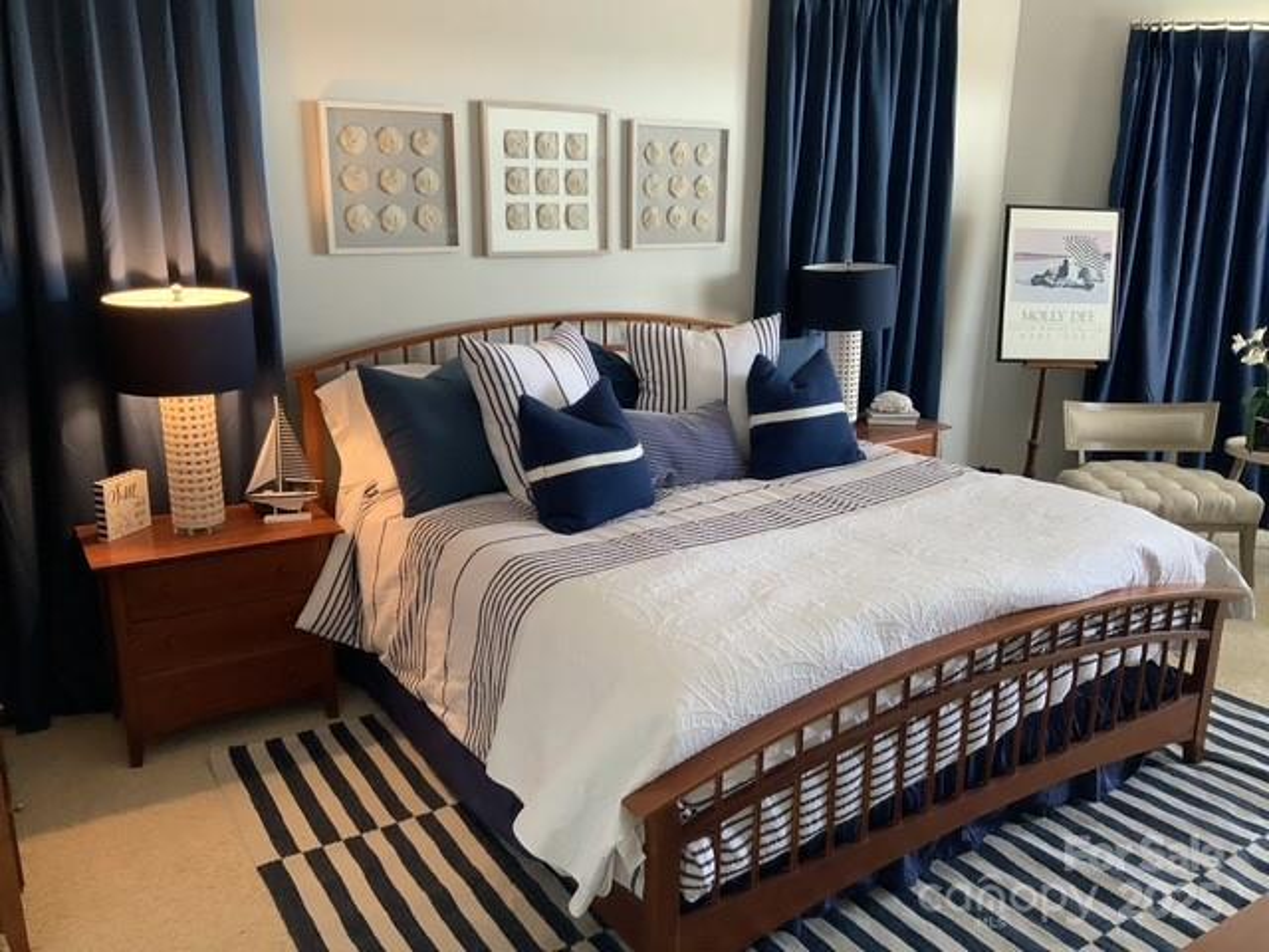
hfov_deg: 61.7
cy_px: 476
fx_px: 1063
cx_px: 634
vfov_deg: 48.2
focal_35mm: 29
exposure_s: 1/60
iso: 200
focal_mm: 3
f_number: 1.8
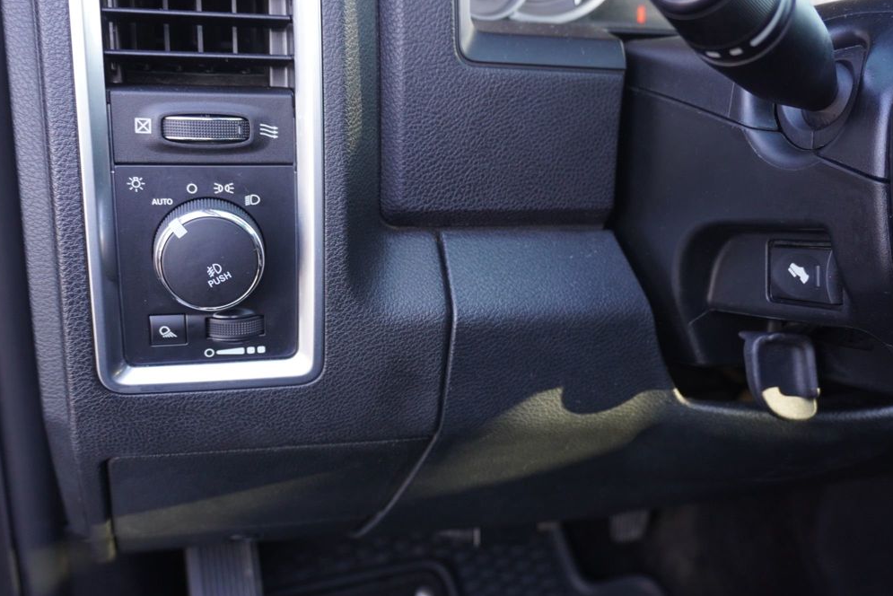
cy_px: 304
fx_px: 881
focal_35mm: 36
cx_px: 451
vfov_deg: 37.4
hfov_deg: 53.7
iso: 640
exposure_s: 1/60
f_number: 4
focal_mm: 23
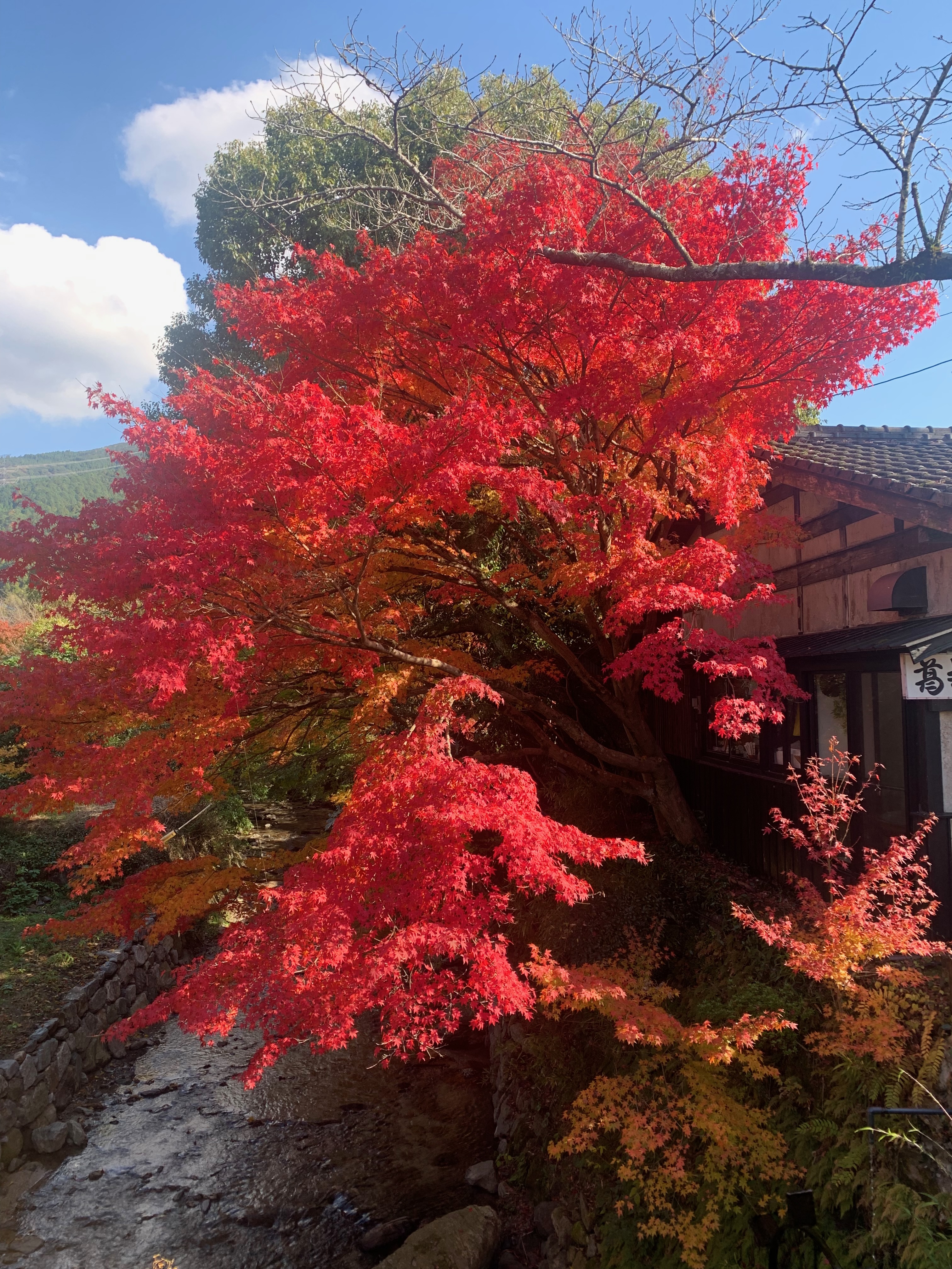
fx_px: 953
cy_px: 634
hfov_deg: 53.1
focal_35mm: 26
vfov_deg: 67.3
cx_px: 476
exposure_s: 1/306
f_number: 1.8
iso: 25
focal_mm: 4.25
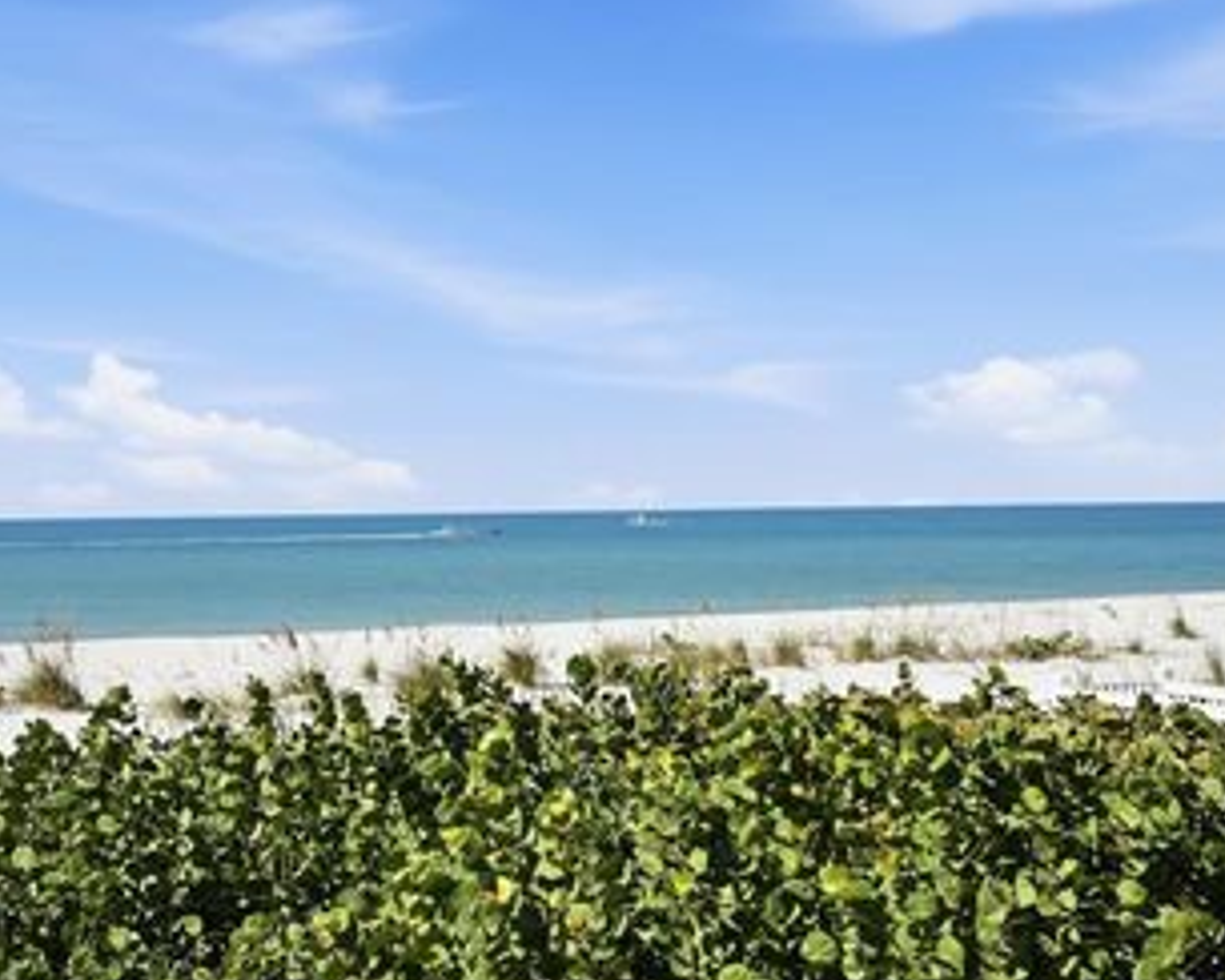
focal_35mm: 46
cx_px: 546
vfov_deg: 32.7
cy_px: 424
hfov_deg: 40.3
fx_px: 1668
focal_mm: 30
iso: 3200
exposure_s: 1/16000
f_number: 4
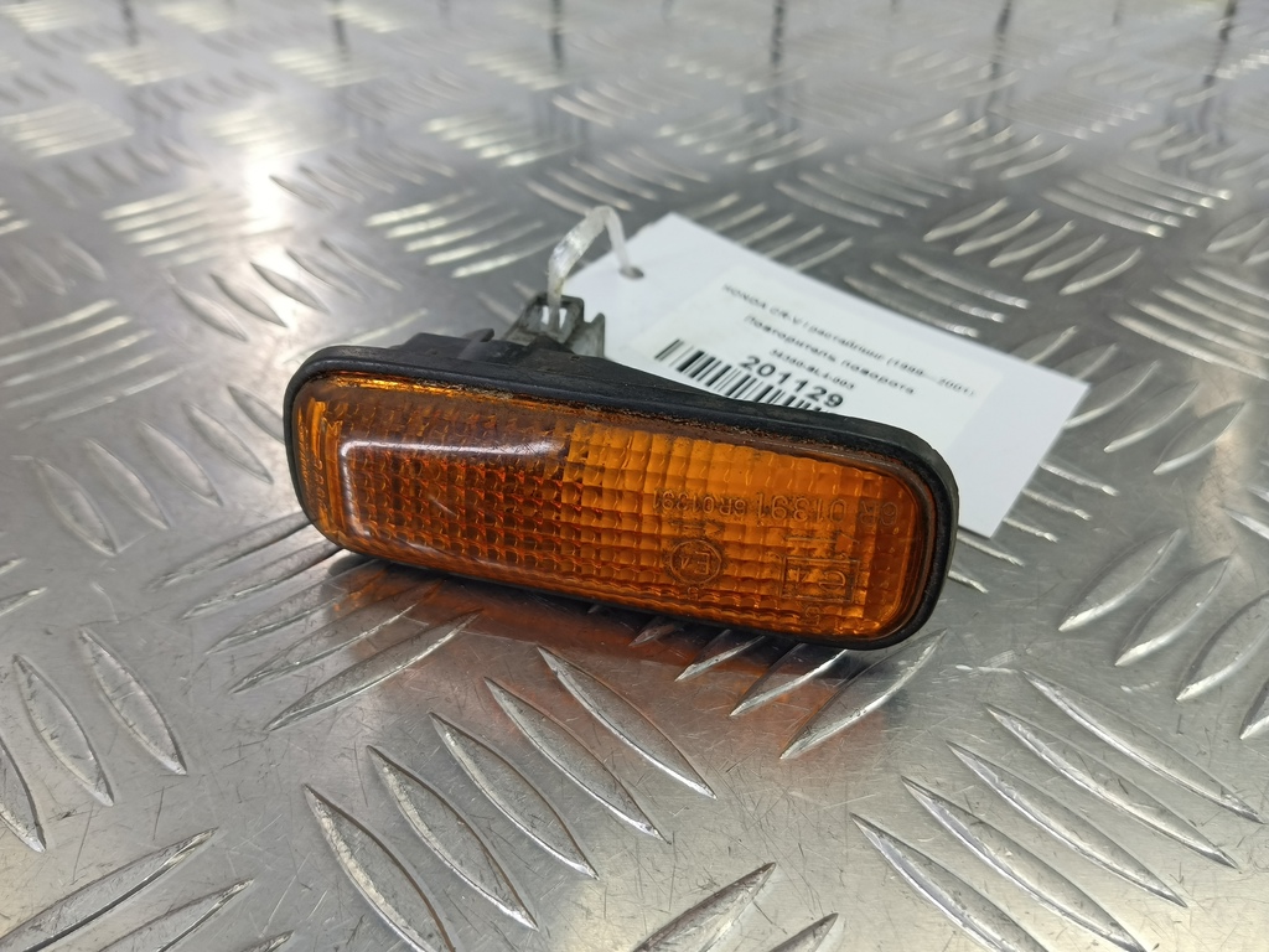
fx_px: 843
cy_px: 476
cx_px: 634
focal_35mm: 23
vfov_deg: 58.9
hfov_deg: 73.9
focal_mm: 4.11
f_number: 1.6
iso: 112
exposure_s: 1/50
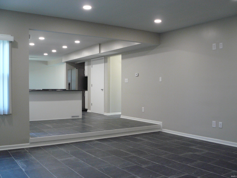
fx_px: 246
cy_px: 89
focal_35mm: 36
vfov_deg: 39.7
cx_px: 118
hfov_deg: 51.4
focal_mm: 6
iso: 250
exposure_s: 1/30
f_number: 2.8
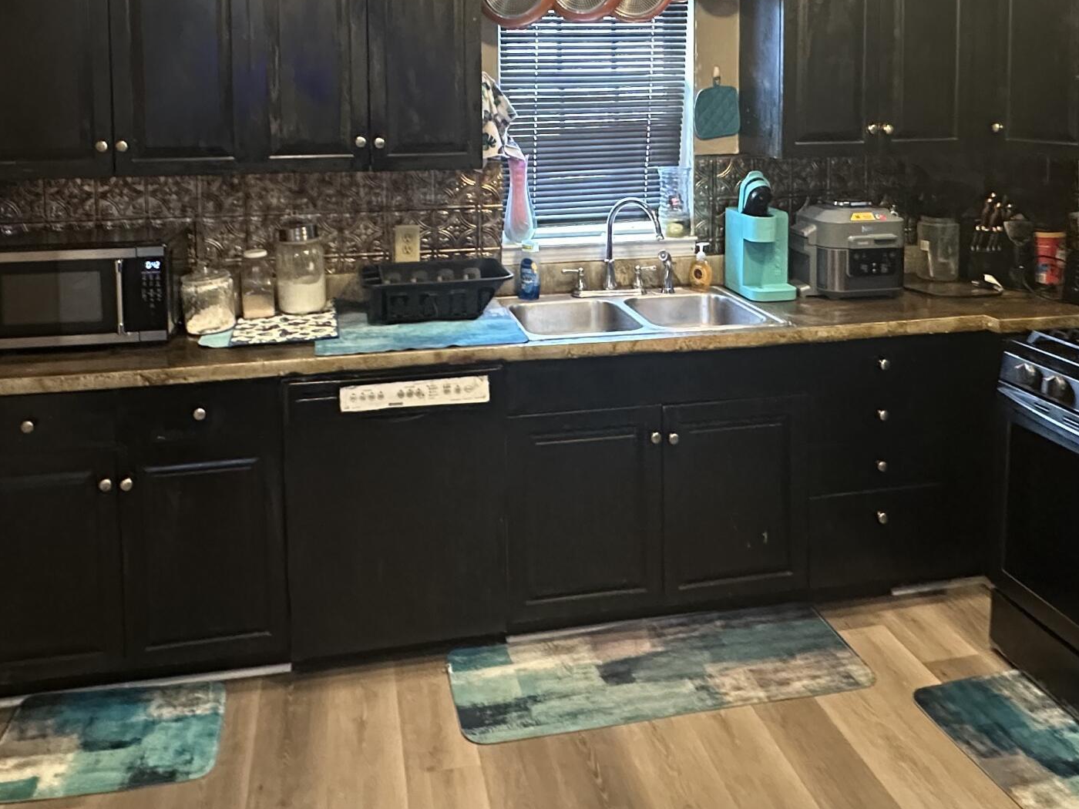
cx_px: 501
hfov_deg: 59.9
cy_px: 154
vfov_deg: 44.4
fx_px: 935
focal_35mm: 30
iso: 1000
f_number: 2.2
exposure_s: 1/60
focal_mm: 2.22
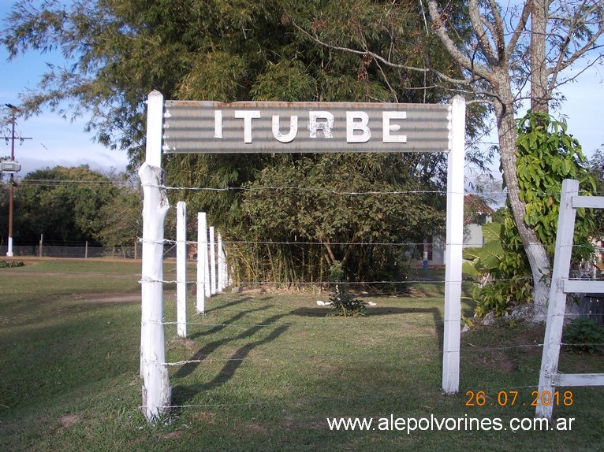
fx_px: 750
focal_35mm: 43
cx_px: 302
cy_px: 226
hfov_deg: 43.9
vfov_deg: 33.6
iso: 80
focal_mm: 6.1
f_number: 3.3
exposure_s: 1/500
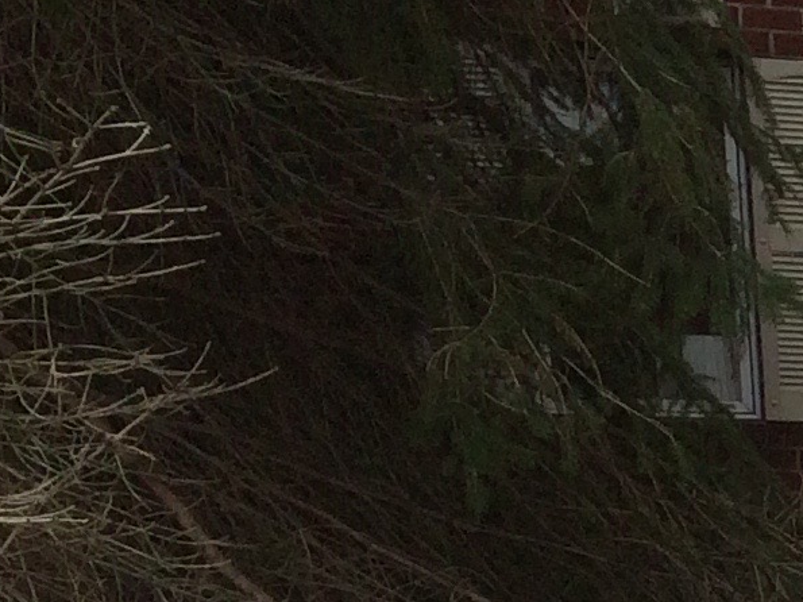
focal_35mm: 159
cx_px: 1884
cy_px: 1197
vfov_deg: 8.8
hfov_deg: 10.7
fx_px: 3688
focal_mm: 4.15
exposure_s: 1/1414
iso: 32
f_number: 2.2
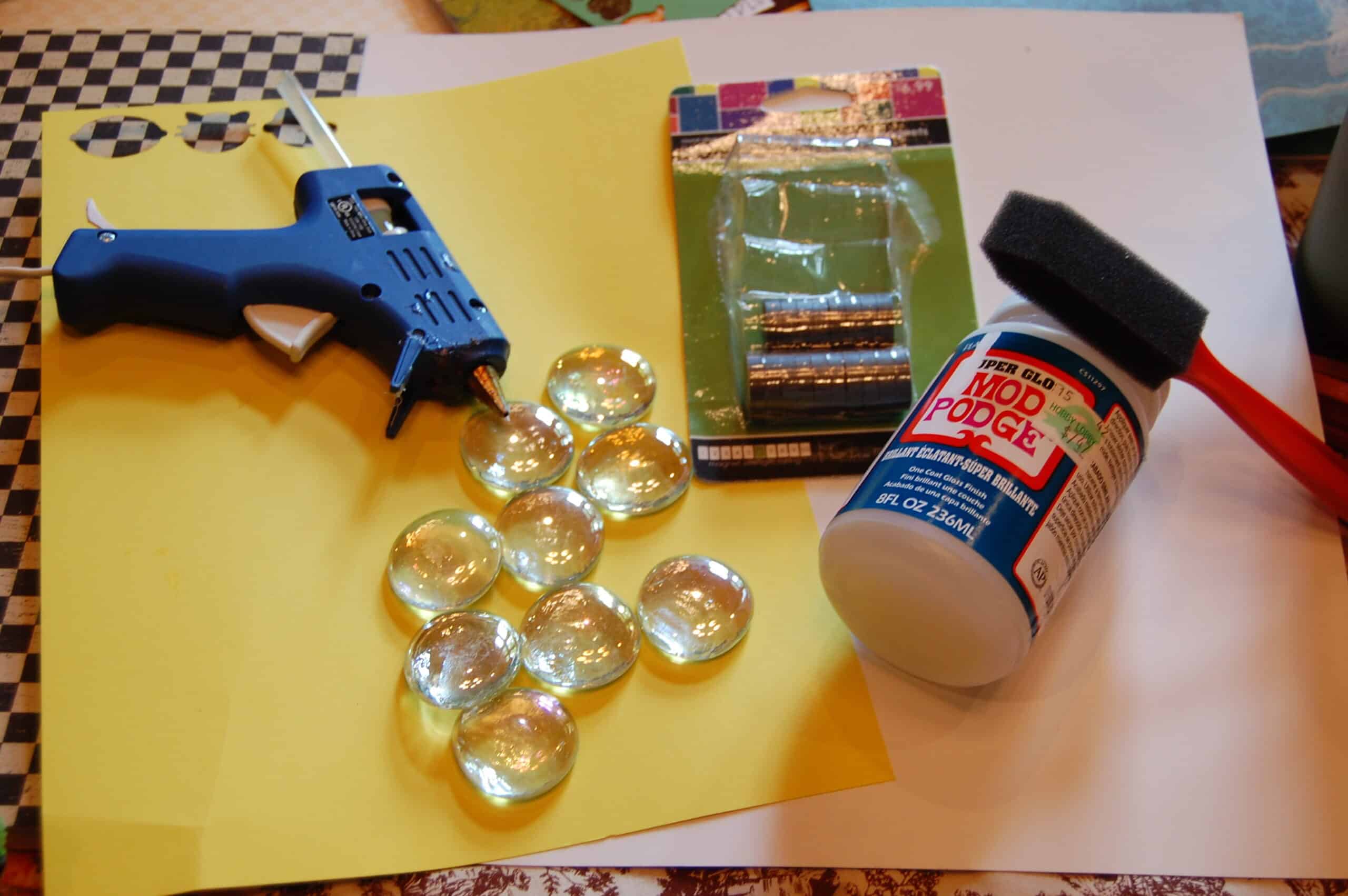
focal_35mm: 42
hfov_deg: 46.4
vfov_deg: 31.8
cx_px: 674
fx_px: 1571
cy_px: 448
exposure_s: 1/30
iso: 400
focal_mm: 28
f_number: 4.2
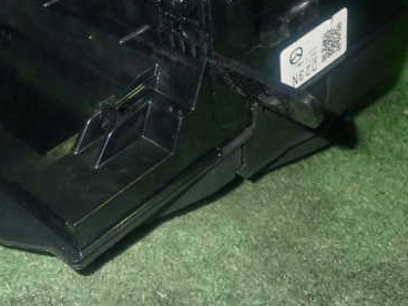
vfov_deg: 23.6
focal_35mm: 62
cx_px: 122
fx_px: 731
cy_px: 104
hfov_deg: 30.9
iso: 800
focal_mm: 6.83
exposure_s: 1/40
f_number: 8
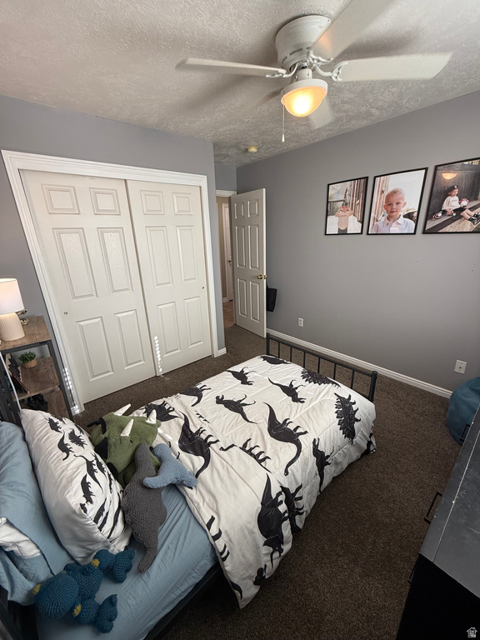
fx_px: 259
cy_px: 320
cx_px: 240
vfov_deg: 102.1
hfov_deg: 85.7
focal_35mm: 14
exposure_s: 1/120
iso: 125
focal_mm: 2.22
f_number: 2.2
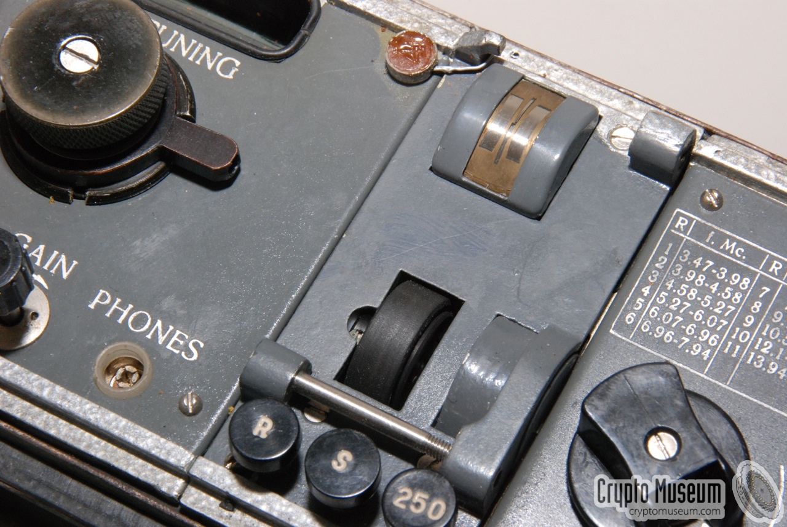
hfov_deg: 14.4
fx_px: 3119
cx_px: 394
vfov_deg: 9.7
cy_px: 264
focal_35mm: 142
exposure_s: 1/60
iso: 640
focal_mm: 95
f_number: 22
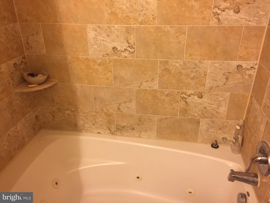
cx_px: 135
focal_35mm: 29
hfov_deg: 61.7
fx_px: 226
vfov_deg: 48.2
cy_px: 102
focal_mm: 4.15
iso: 100
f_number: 2.2
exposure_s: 1/15
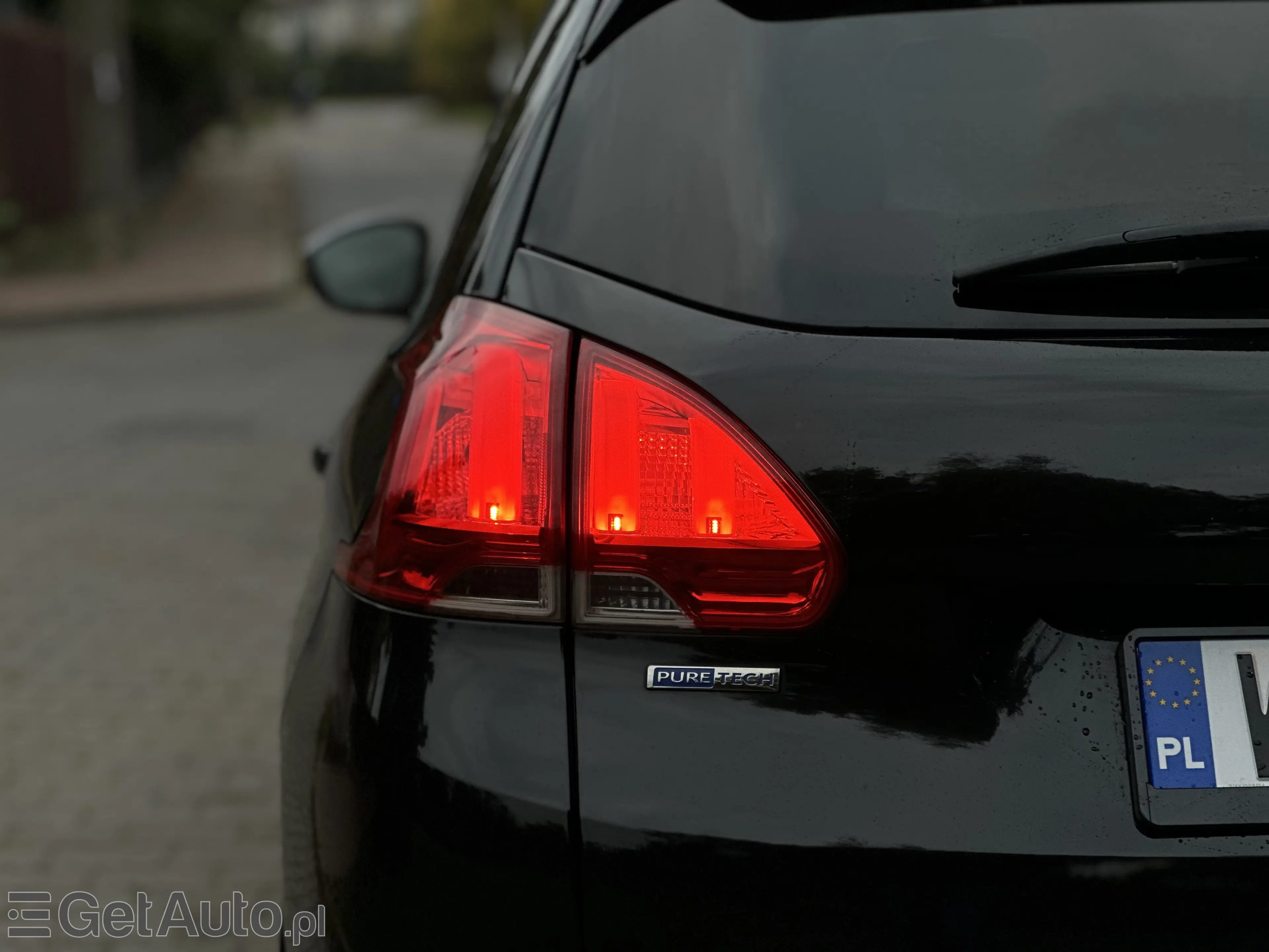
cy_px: 476
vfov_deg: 19.1
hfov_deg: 25.3
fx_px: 2823
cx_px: 634
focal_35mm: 77
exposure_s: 1/100
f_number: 2.8
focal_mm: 9
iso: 64
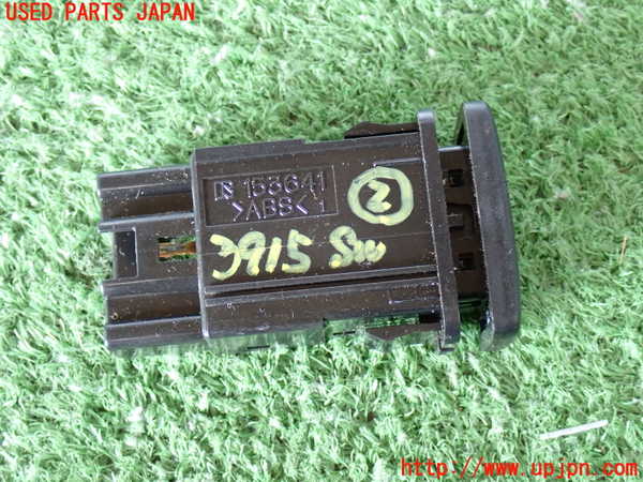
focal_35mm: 62
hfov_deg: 31.2
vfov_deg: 23.7
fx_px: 1152
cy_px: 241
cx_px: 322
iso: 800
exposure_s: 1/25
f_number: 3.6
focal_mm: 11.09
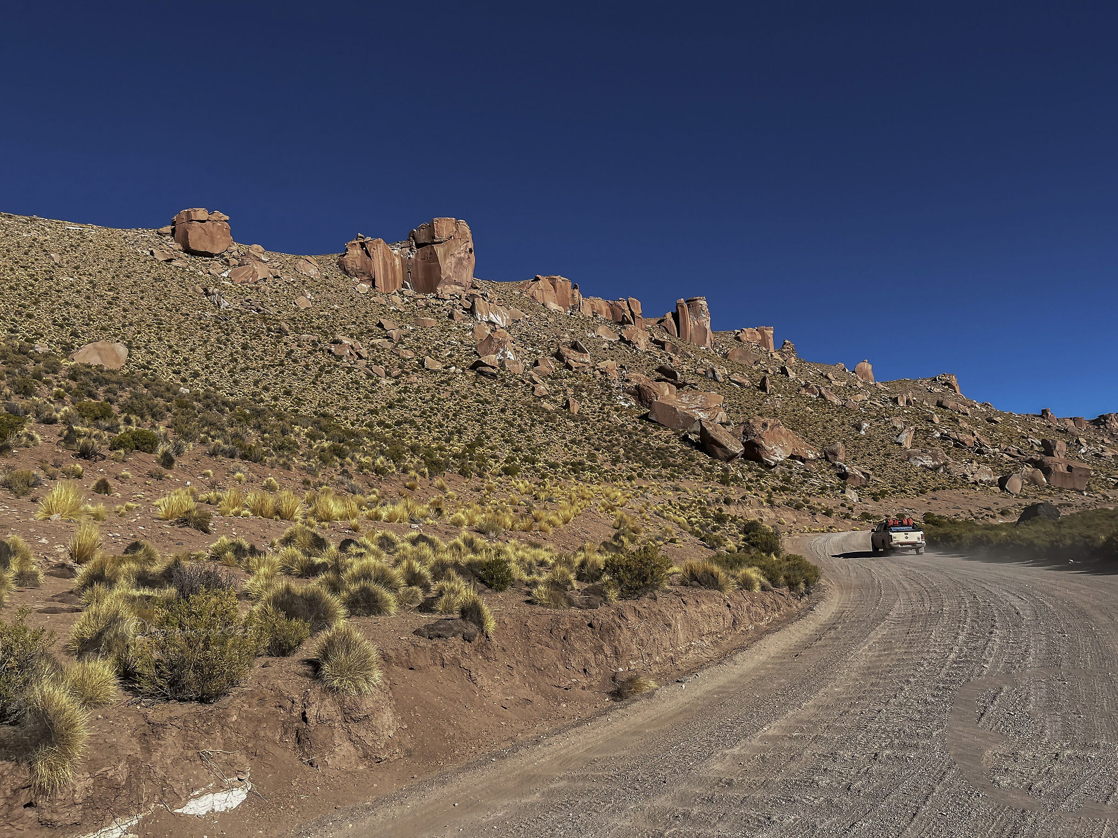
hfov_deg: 67.3
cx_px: 559
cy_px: 419
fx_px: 840
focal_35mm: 26
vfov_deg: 53.1
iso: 50
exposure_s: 1/3700
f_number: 1.6
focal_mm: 5.1
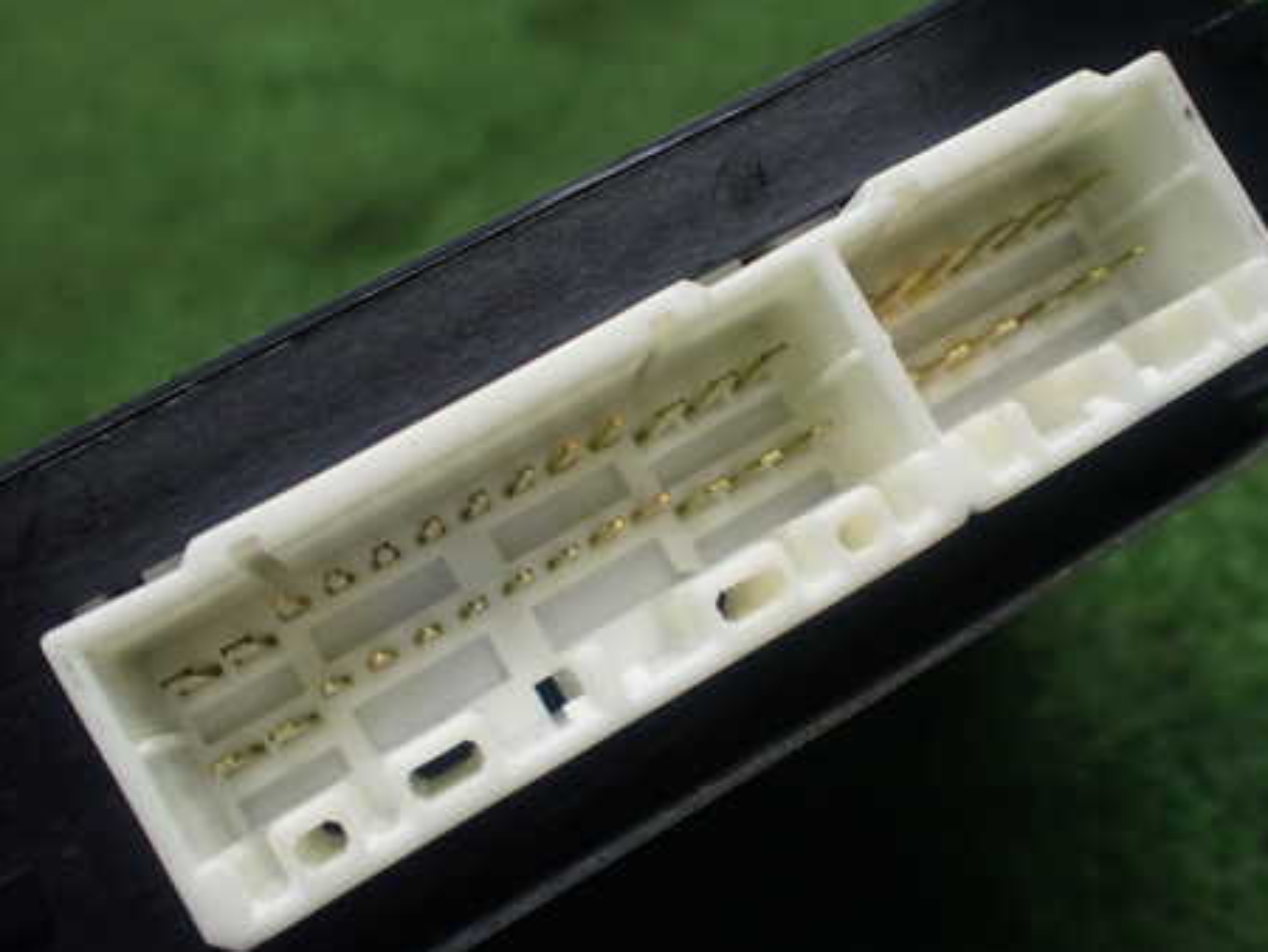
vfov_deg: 36.0
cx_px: 704
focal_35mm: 40
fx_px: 1466
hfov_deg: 46.7
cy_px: 473
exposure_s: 1/125
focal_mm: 5.4
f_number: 2.3
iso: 320
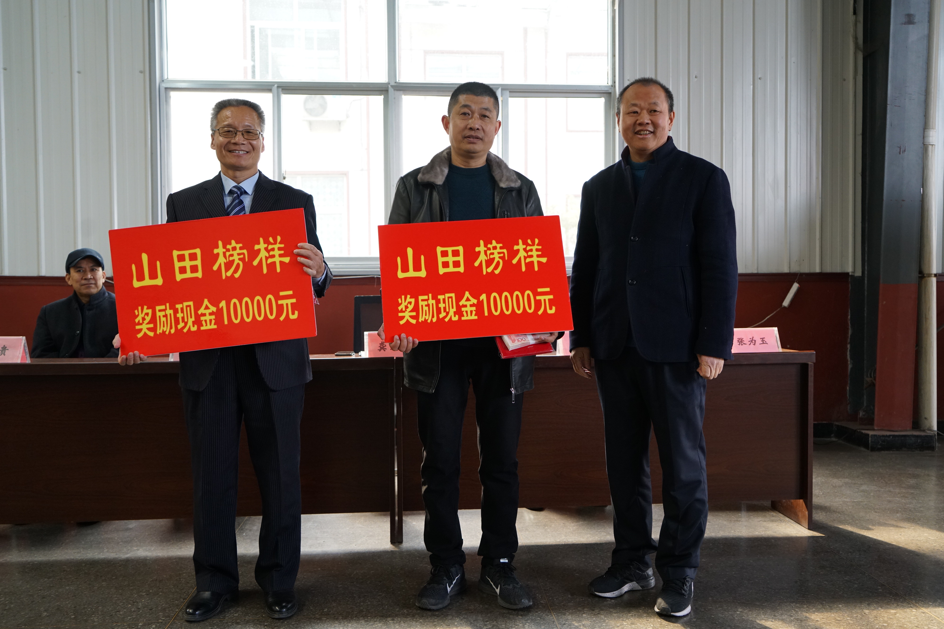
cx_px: 472
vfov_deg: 41.1
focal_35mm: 32
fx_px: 839
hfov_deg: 58.7
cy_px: 314
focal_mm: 32
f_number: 4
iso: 1600
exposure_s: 1/160
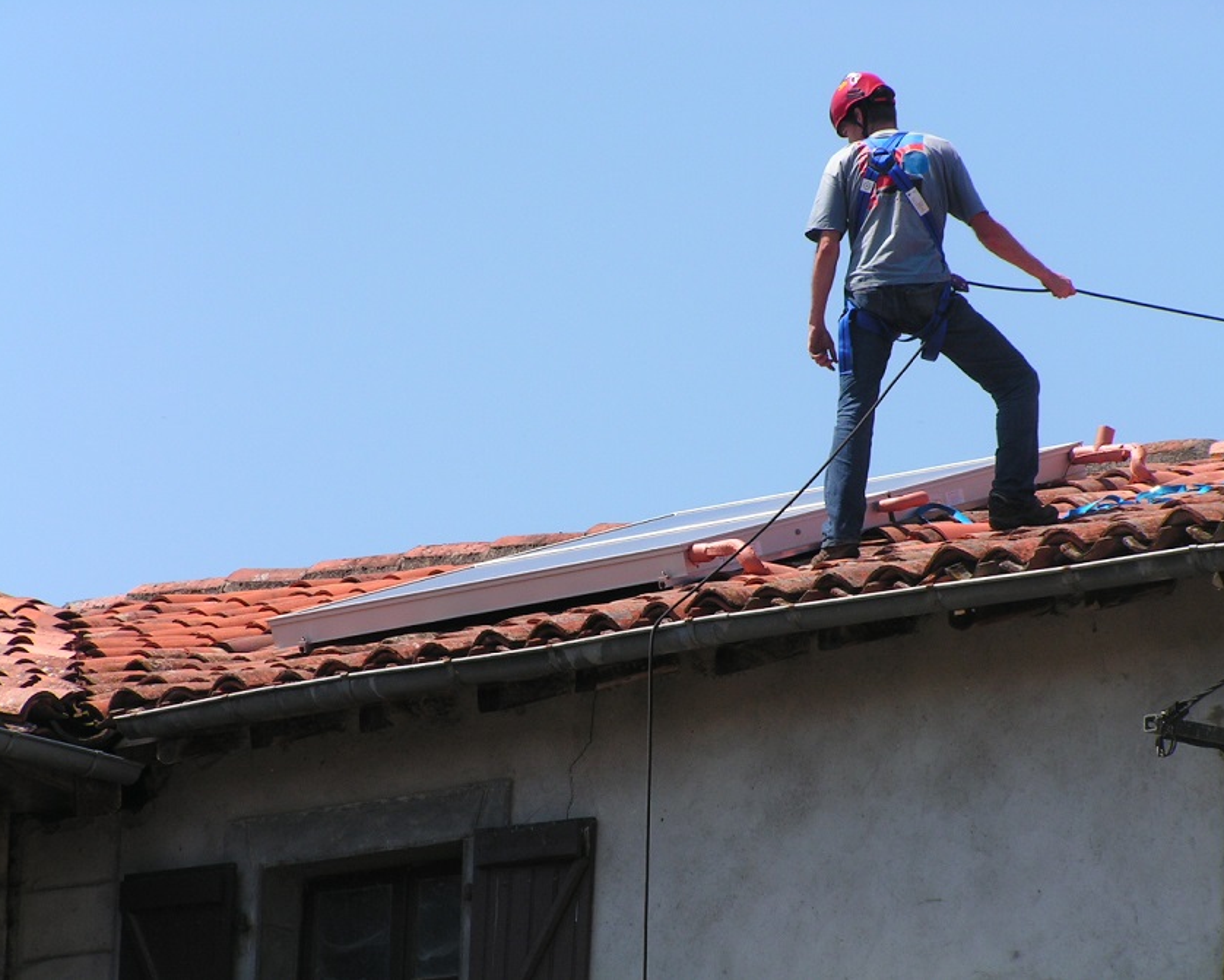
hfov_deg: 8.8
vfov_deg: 7.1
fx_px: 7936
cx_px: 650
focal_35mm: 219
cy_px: 489
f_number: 5
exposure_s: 1/320
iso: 50
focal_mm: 34.7
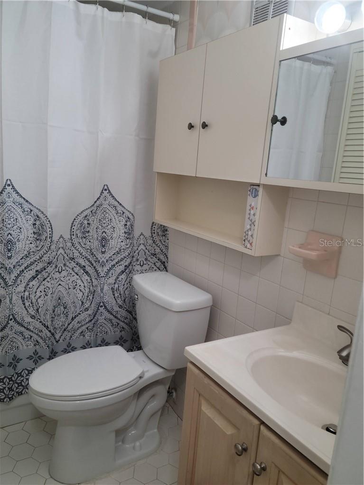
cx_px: 182
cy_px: 242
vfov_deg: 63.4
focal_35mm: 28
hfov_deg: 49.7
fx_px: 393
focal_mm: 5.9
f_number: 2
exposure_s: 1/59
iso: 160
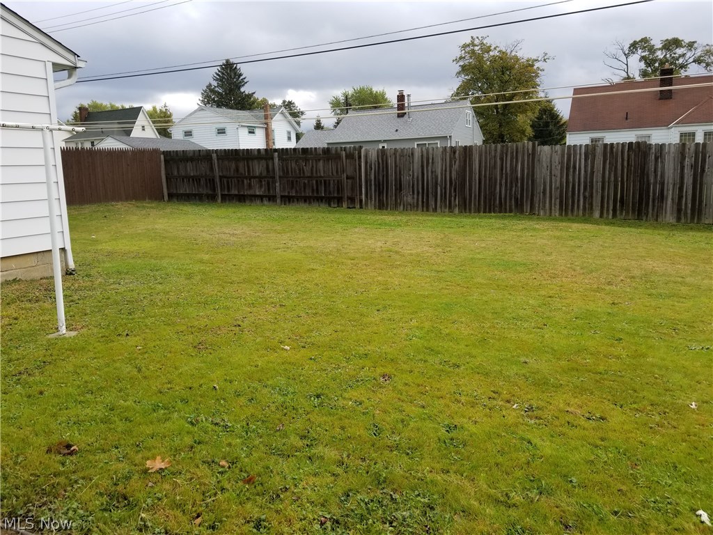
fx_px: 536
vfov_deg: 53.1
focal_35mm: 26
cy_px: 268
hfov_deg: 67.3
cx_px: 356
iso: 50
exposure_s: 1/391
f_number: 1.7
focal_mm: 4.25
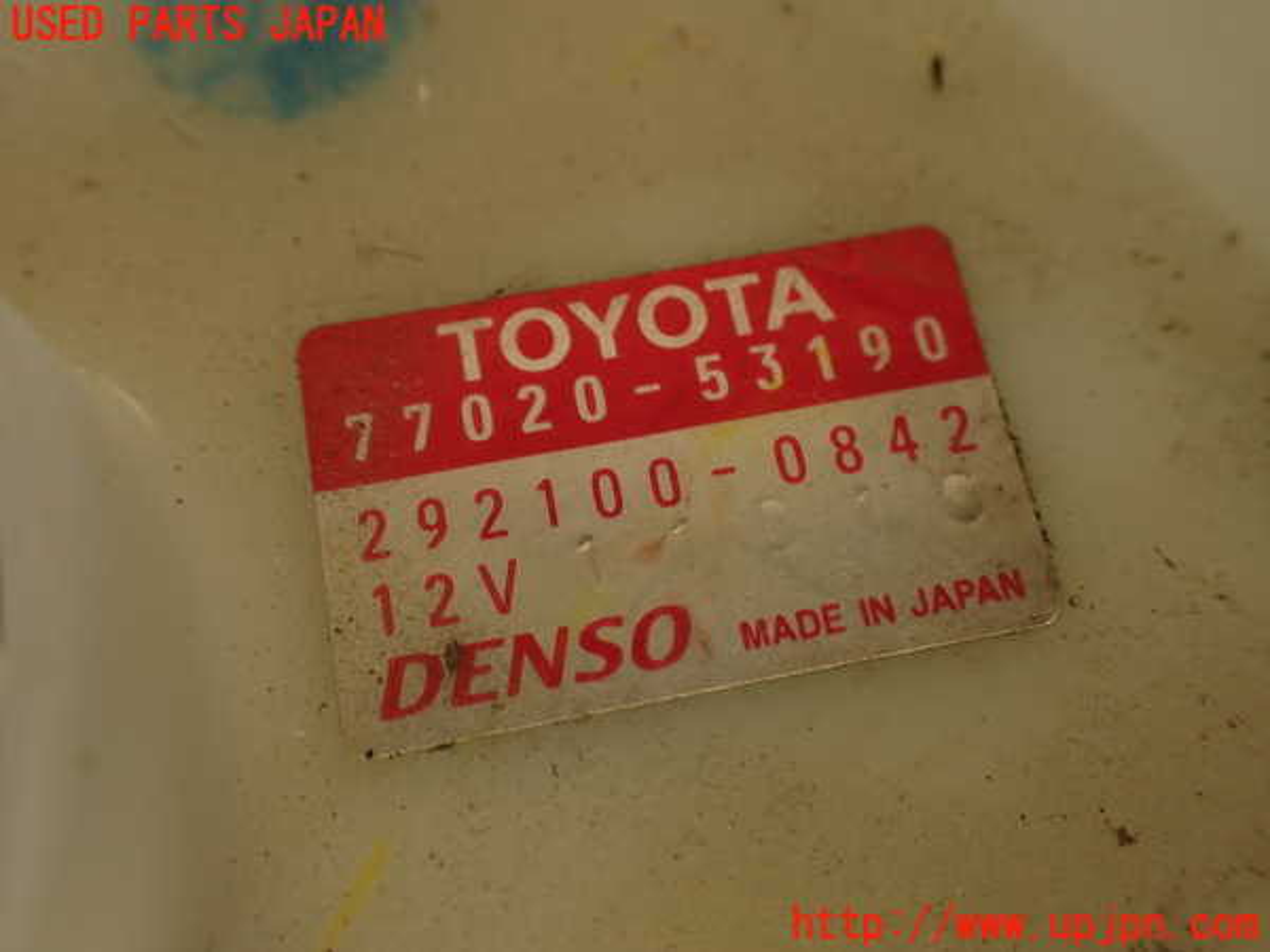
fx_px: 1174
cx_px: 635
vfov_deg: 44.2
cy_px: 476
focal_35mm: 32
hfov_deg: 56.8
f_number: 2.4
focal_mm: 5.79
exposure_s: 1/60
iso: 125
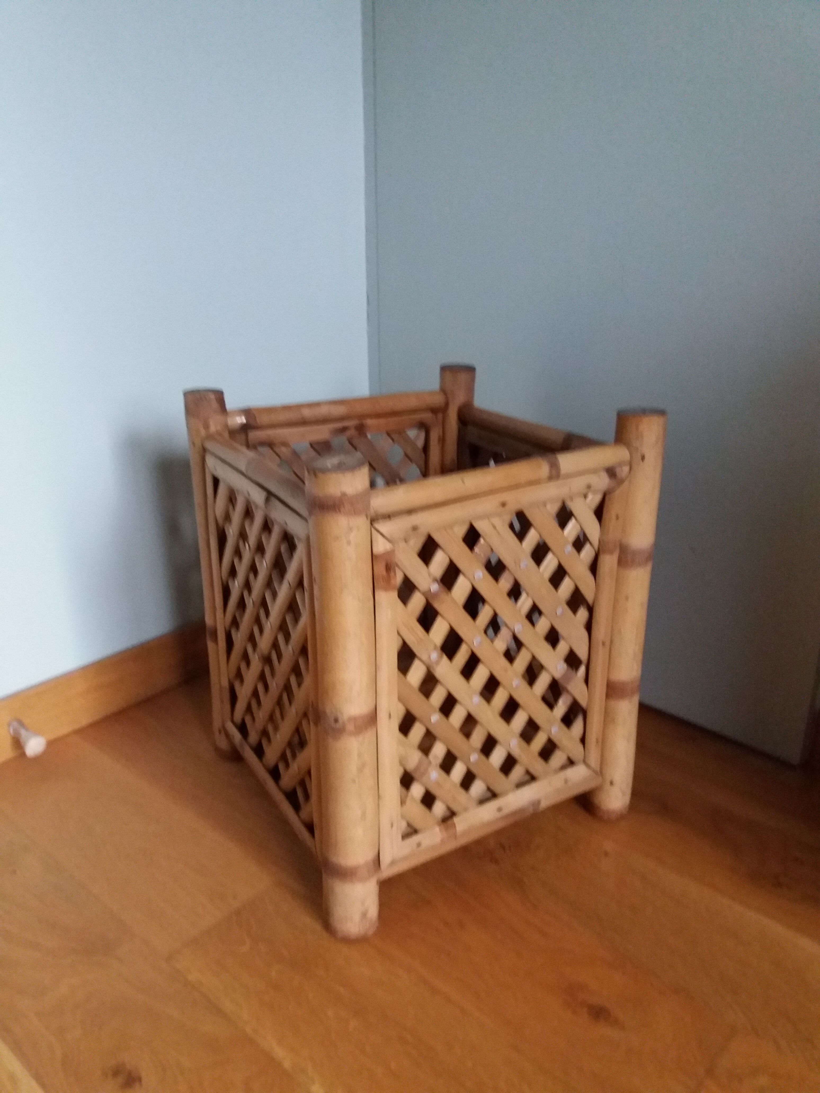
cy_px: 546
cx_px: 410
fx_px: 884
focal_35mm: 28
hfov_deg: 49.7
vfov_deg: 63.4
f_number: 1.9
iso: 400
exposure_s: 1/17
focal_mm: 3.7
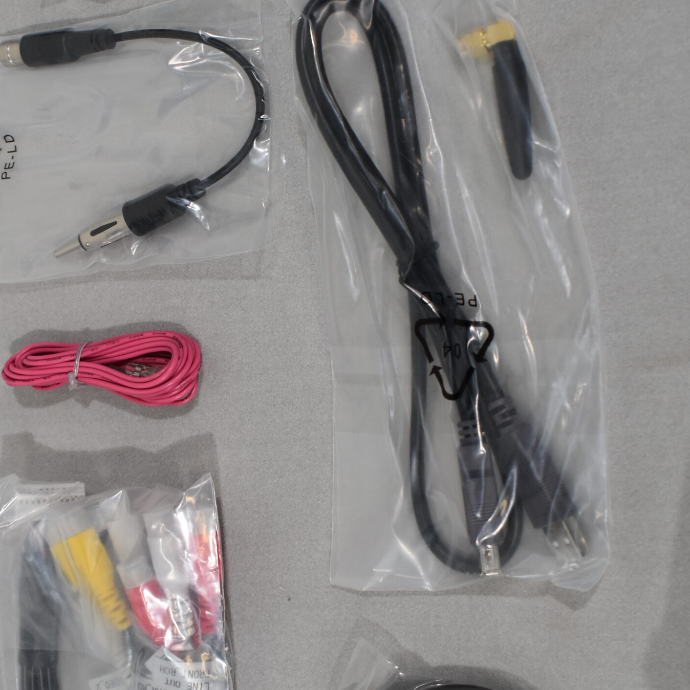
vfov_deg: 29.6
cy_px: 312
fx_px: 1303
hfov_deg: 29.6
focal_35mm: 58
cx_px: 281
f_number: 5.6
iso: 400
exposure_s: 1/125
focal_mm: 25
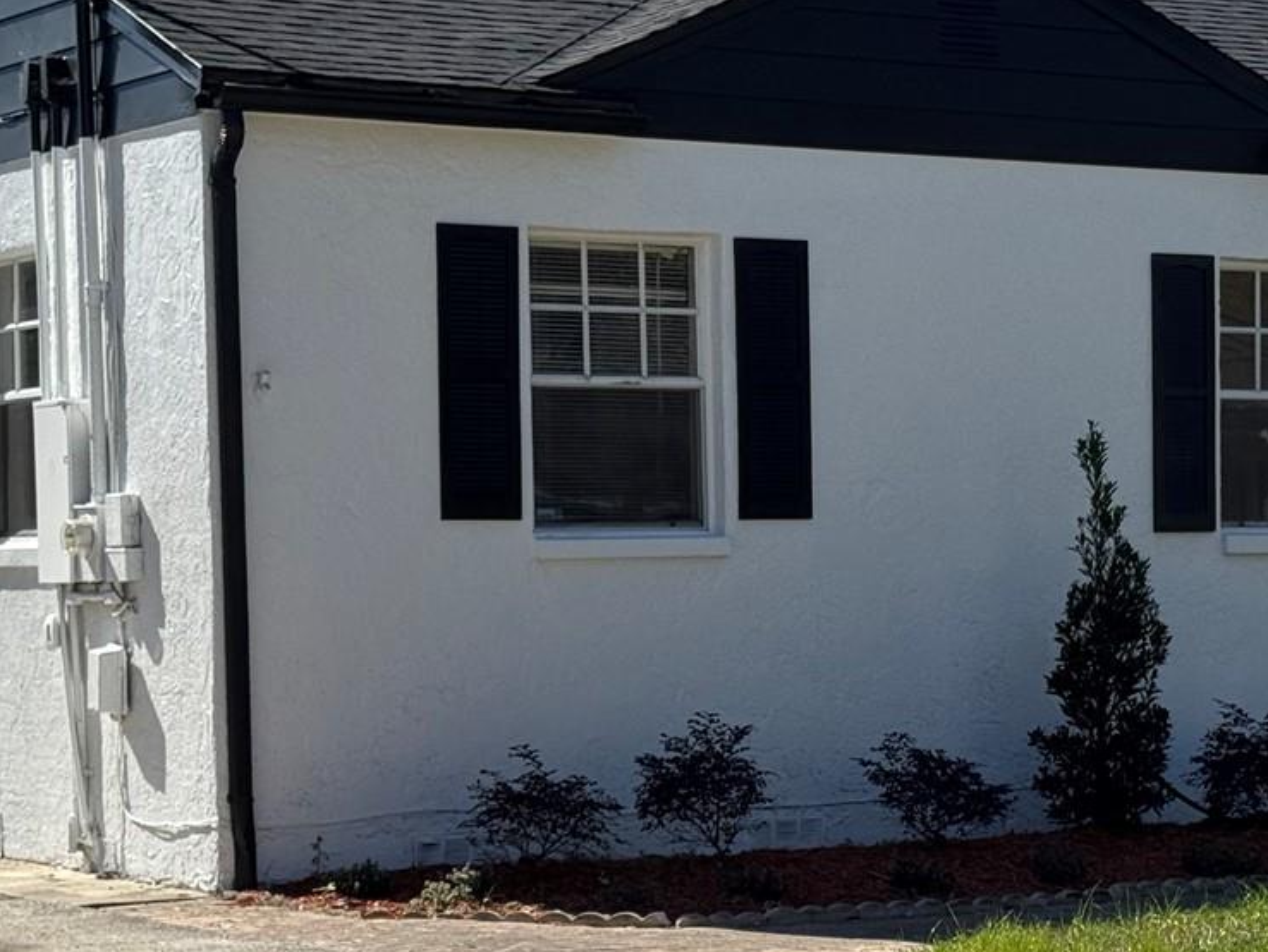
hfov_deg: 18.8
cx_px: 863
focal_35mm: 104
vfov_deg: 14.2
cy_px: 694
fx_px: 3811
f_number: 1.78
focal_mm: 6.76
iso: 64
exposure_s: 1/4608
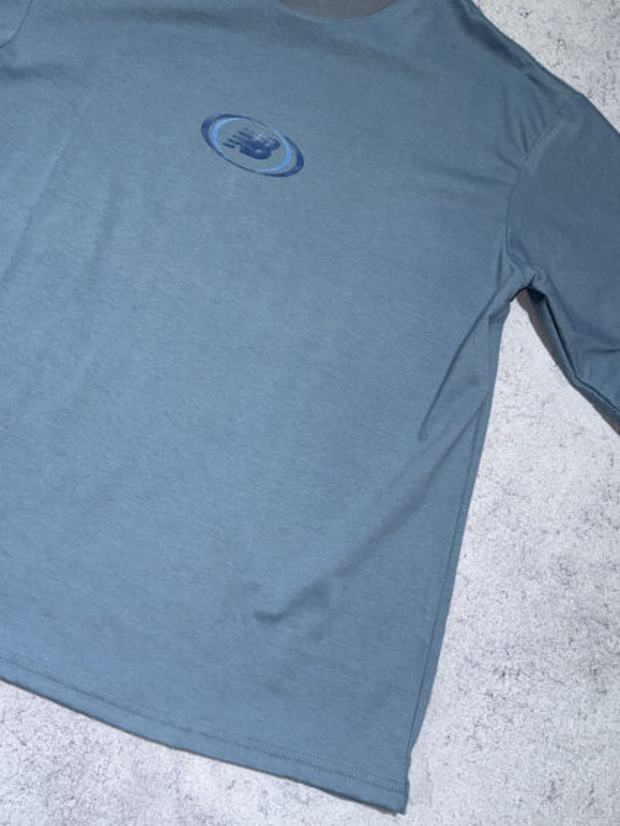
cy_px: 367
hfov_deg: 41.4
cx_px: 218
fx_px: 812
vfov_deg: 53.8
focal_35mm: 34
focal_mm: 6.76
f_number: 1.78
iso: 100
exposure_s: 1/52
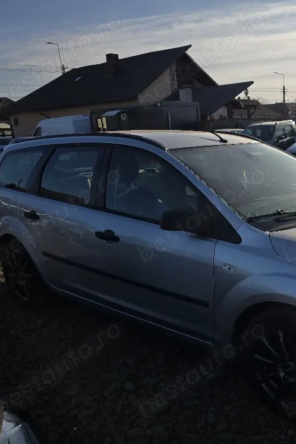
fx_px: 395
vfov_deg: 58.7
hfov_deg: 39.0
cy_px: 222
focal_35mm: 32
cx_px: 249
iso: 12
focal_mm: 6.3
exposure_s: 1/1429
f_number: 1.7
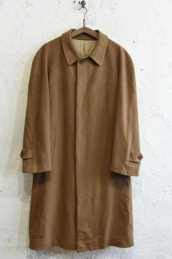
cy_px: 128
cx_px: 85
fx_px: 237
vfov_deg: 57.2
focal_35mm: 33
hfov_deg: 39.9
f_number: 6.3
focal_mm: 32
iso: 2500
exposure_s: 1/80
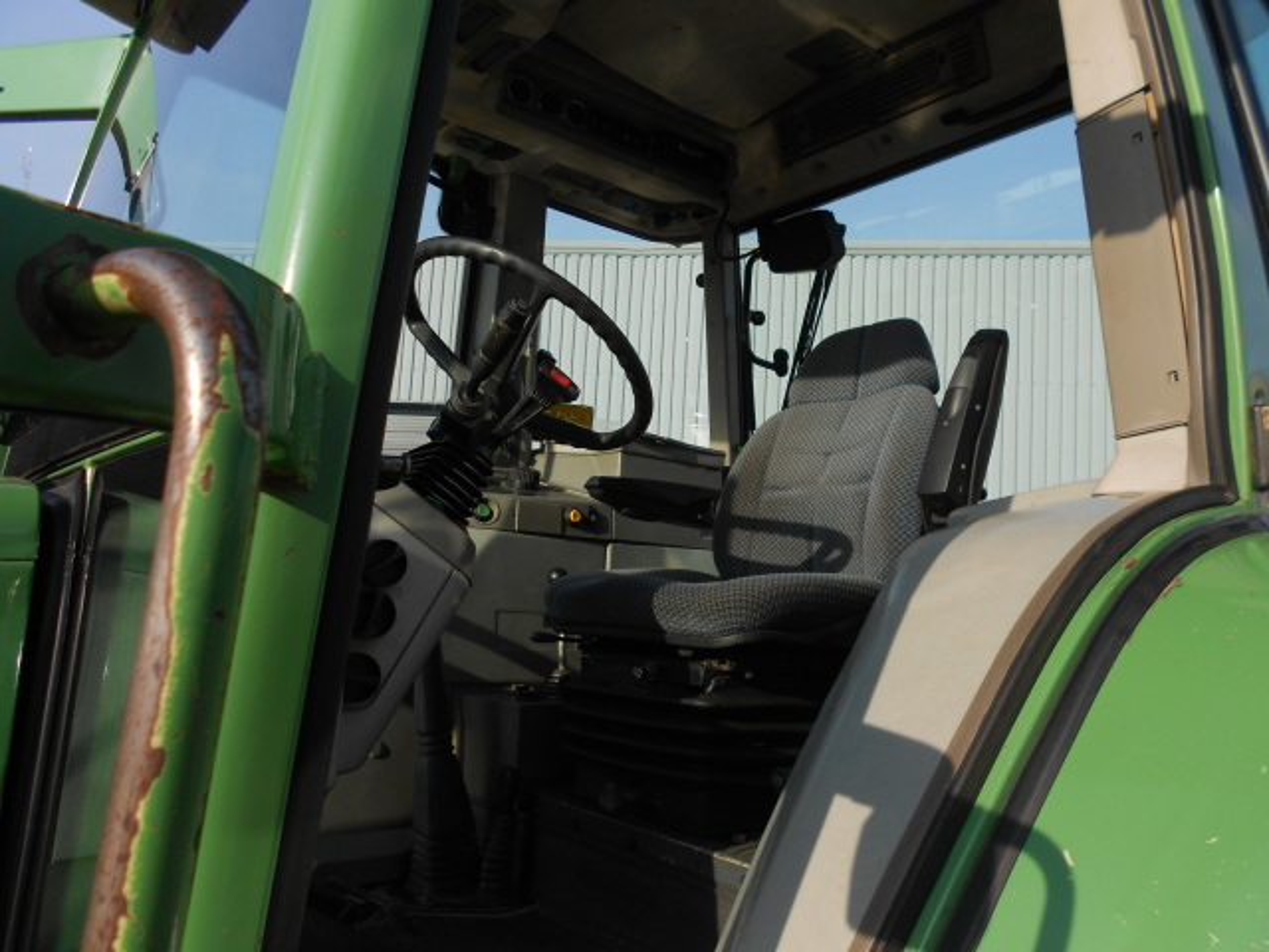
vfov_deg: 53.1
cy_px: 476
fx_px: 953
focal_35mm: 26
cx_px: 634
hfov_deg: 67.3
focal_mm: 4.6
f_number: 3.2
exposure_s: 1/800
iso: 80
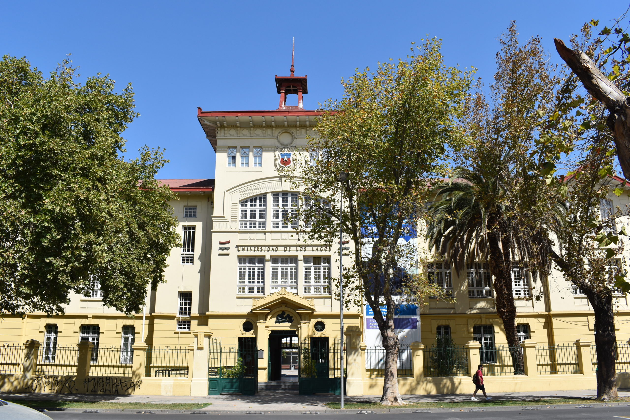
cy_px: 210
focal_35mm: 30
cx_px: 315
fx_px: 525
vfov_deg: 43.6
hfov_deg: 61.9
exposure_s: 1/400
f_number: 10
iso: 200
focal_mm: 20
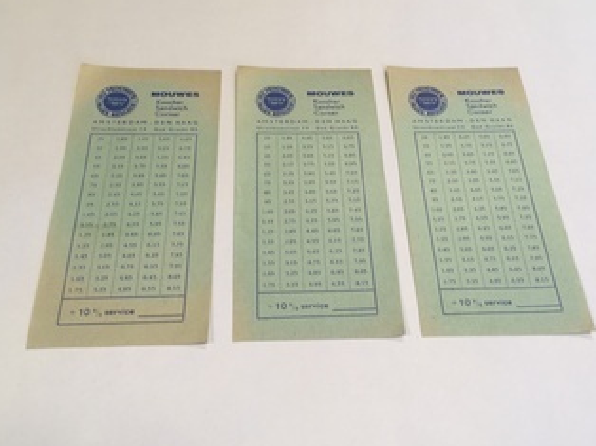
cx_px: 311
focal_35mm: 37
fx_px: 637
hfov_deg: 50.2
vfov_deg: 38.6
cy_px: 228
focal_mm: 4.15
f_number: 2.2
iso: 32
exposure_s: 1/50
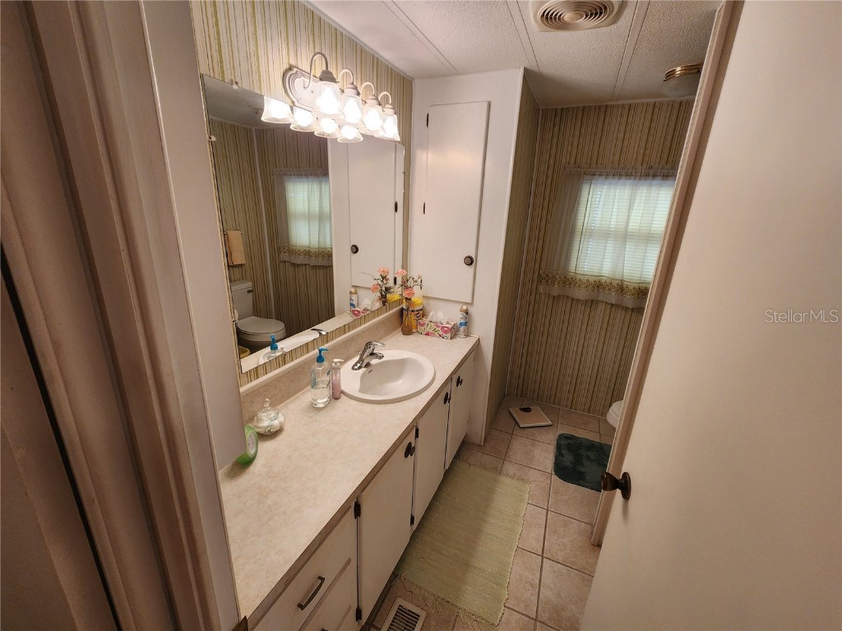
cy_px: 316
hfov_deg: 106.2
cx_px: 421
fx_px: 316
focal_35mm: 13
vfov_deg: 89.9
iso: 160
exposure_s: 1/60
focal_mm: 2.2
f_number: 2.2
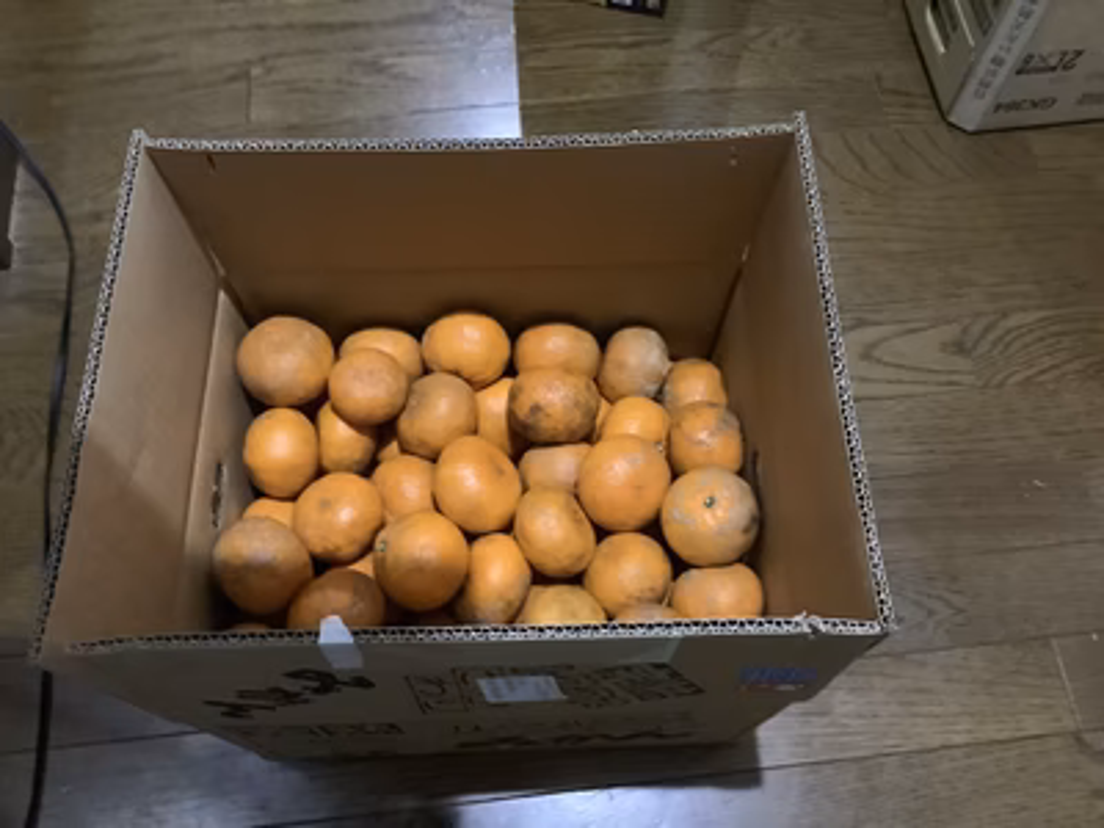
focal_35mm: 31
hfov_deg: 58.4
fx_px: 989
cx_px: 552
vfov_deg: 45.4
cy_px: 414
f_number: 2.4
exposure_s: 1/15
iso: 640
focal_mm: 3.3
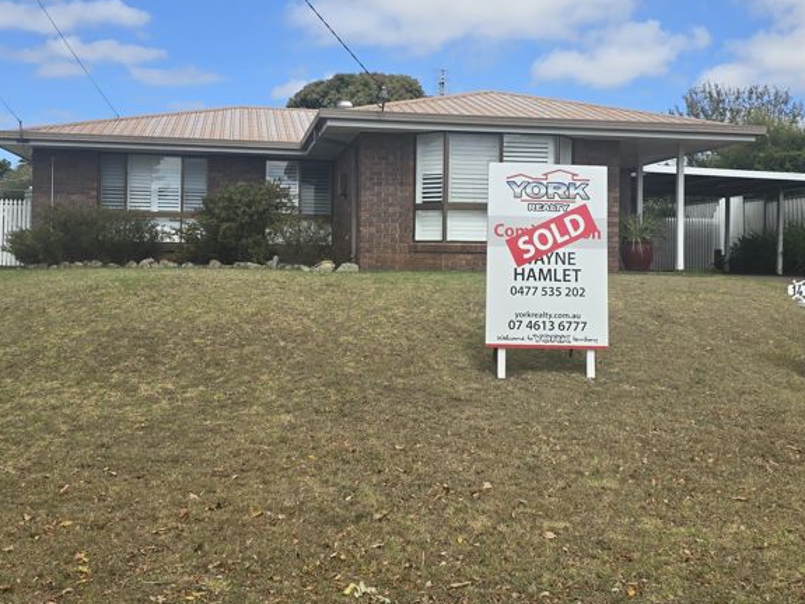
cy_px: 263
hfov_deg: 46.8
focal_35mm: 40
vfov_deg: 35.9
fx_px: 930
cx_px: 410
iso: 12
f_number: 1.7
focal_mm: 6.3
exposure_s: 1/722
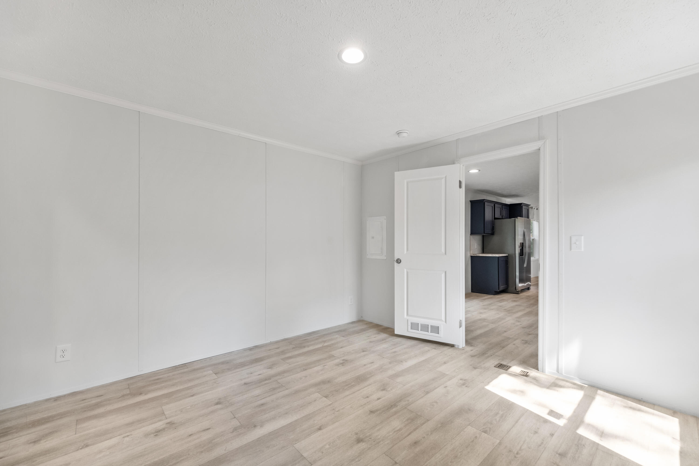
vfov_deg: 81.2
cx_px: 350
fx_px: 272
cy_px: 233
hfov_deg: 104.3
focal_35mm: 14
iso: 500
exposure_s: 1/10
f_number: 8
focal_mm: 9.6
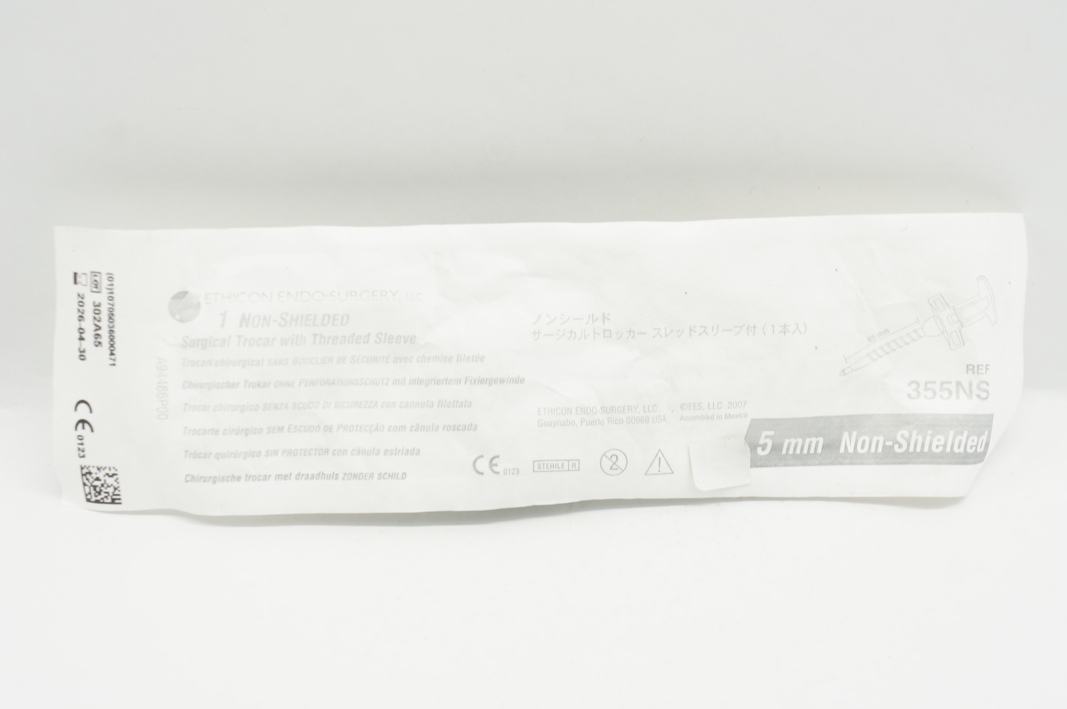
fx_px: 2443
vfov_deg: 16.5
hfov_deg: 24.6
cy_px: 354
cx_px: 534
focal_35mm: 82
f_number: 7.1
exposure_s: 1/25
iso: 200
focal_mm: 55
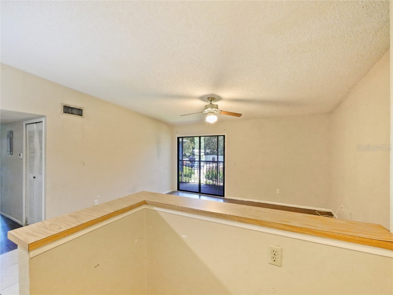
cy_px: 148
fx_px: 159
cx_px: 196
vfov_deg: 85.7
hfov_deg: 102.1
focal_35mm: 14
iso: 3200
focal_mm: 7
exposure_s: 1/15
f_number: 4
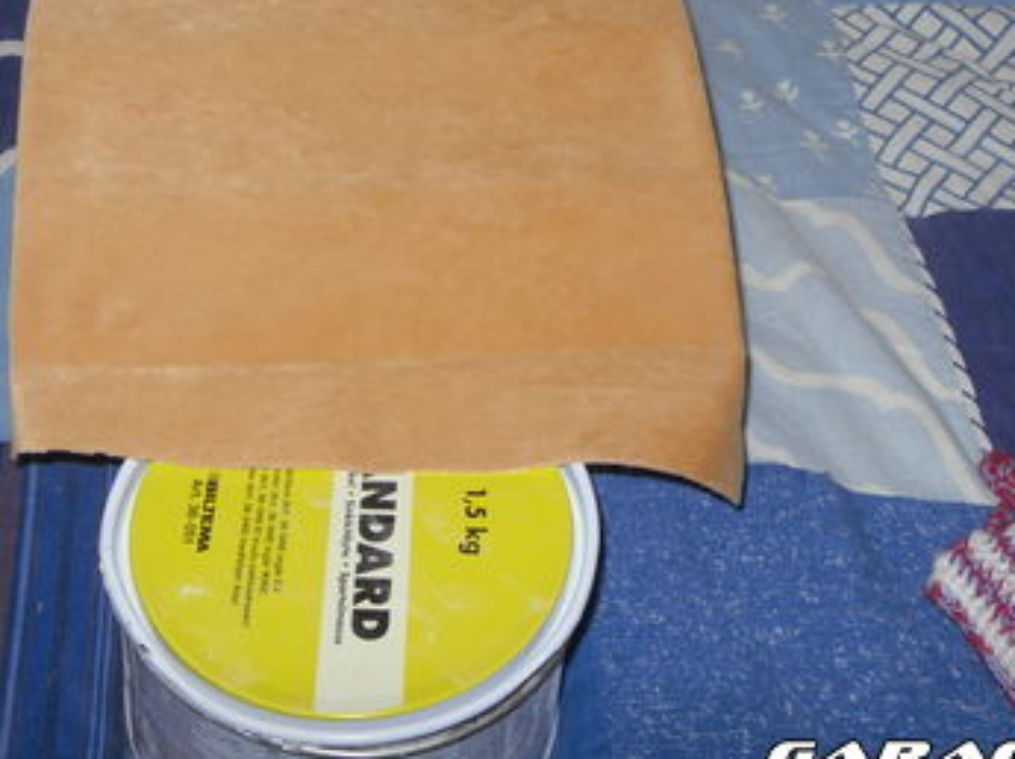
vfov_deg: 22.0
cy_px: 79
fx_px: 1904
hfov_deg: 29.6
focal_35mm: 65
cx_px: 330
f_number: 3.5
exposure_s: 1/45
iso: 80
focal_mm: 6.3
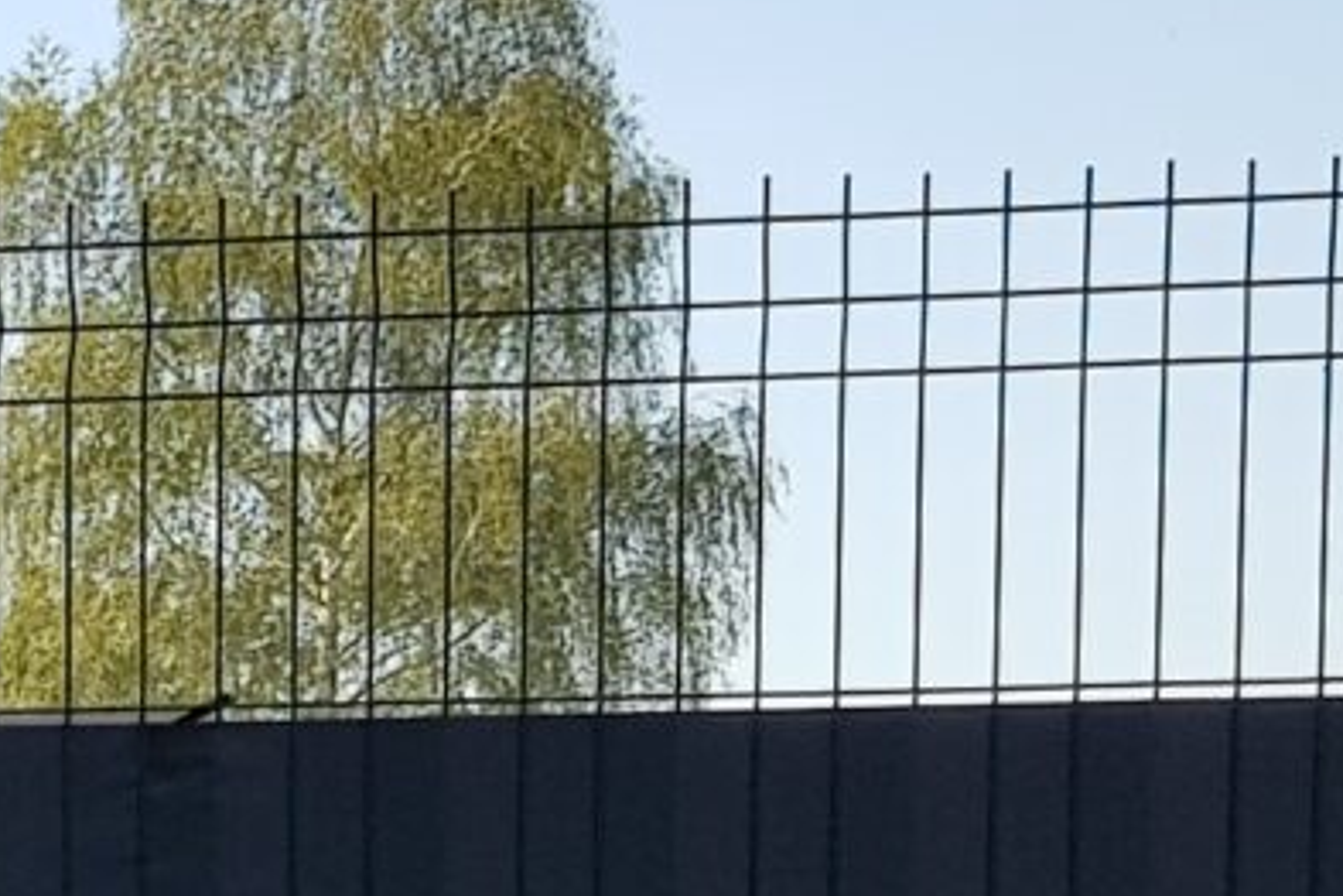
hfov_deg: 11.4
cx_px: -431
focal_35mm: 176
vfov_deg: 7.5
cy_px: 1771
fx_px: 6565
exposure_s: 1/1116
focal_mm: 4.2
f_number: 1.7
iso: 40
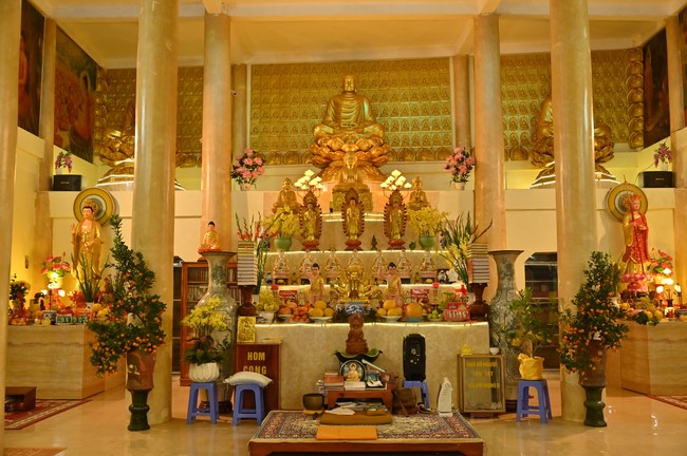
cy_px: 228
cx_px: 344
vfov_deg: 38.8
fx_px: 648
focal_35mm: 34
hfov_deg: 55.8
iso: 3200
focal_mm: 34
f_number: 5
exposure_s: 1/125
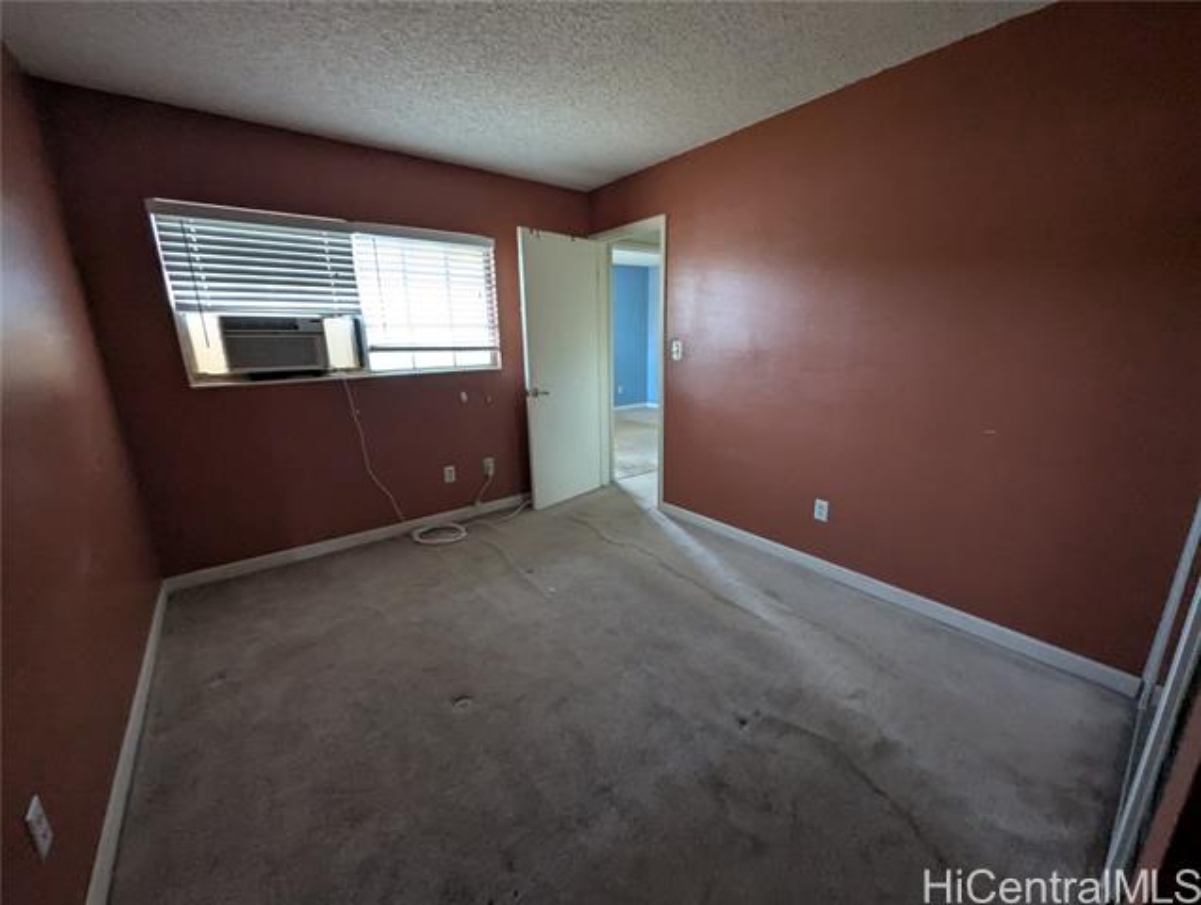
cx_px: 600
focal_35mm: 13
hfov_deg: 106.1
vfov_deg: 90.1
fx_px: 452
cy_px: 452
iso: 357
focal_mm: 1.95
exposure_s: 1/23.8
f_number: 2.2
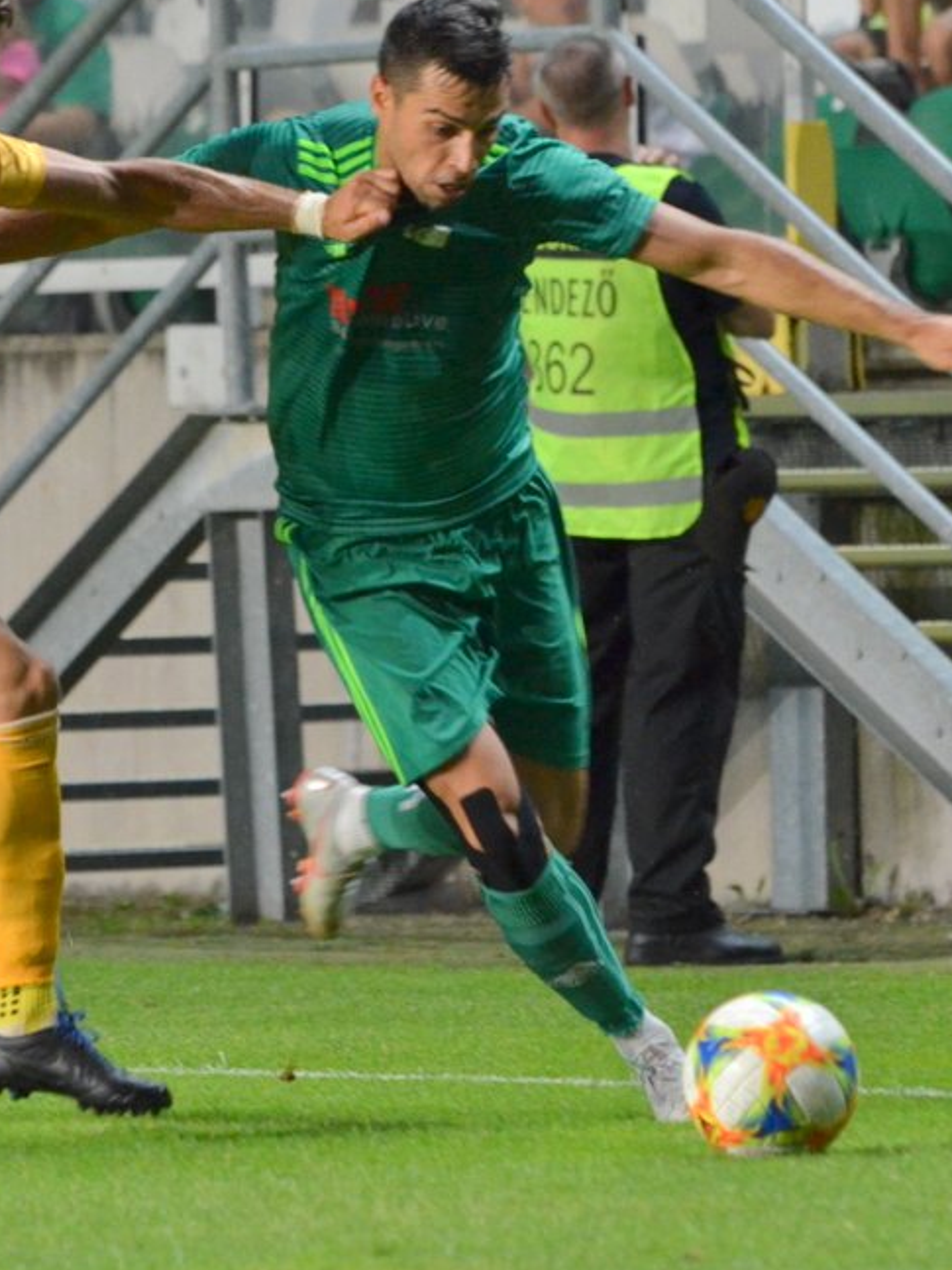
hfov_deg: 2.8
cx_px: 371
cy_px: 655
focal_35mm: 534
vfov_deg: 3.7
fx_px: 19588
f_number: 5.3
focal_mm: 200
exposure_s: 1/320
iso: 2000
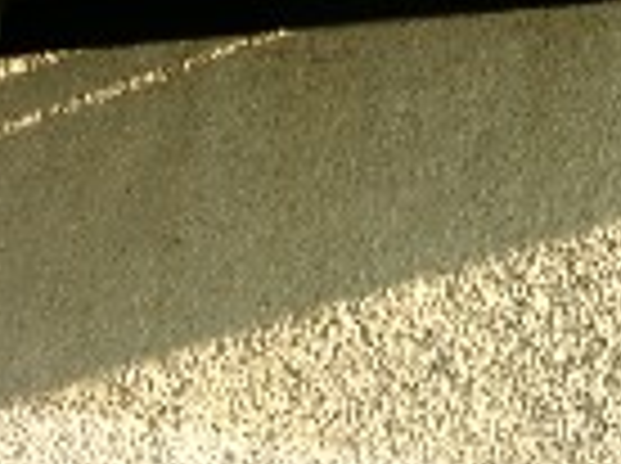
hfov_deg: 12.2
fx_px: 2668
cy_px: 50
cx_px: 1105
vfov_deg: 9.9
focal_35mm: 149
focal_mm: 8.9
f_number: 4
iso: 50
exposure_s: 1/36
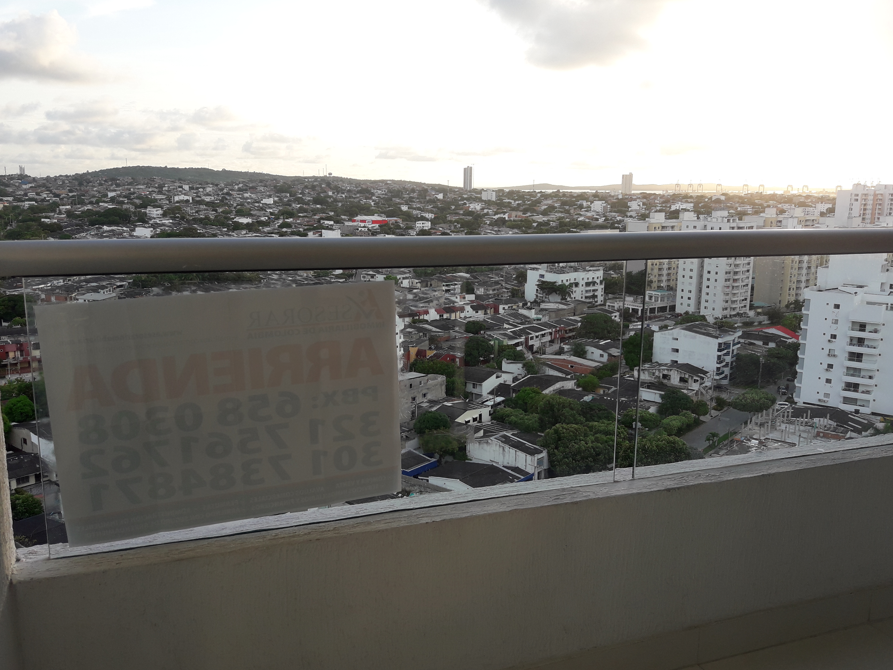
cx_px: 447
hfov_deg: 60.0
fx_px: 774
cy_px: 339
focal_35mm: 30
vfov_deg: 46.8
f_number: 1.9
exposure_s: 1/410
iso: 40
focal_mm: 3.7
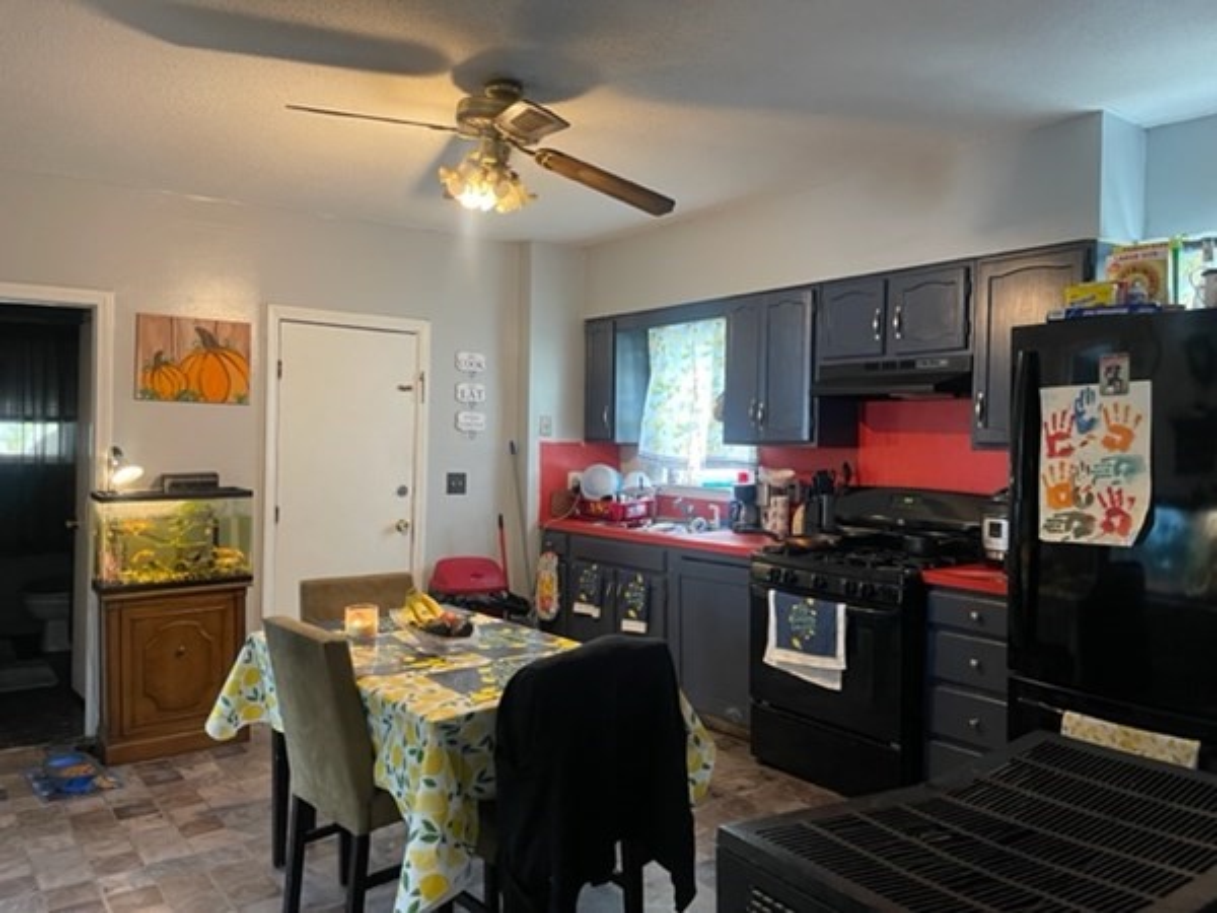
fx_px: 914
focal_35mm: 26
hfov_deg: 67.3
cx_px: 608
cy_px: 456
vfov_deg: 53.1
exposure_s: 1/60
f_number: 1.6
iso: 500
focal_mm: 5.1
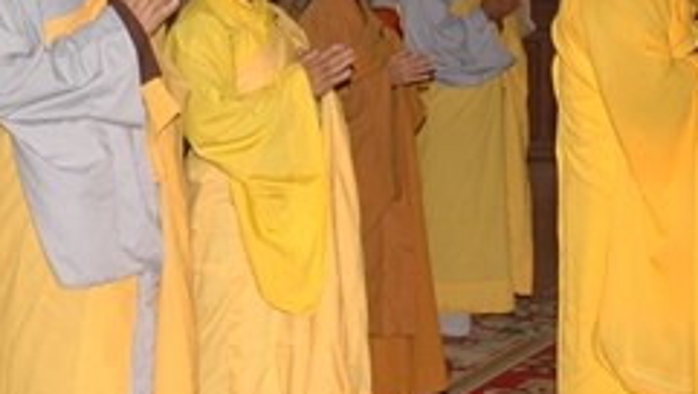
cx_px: 67
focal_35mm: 75
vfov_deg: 15.5
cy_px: -81
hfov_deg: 27.2
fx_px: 1389
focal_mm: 18
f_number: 5
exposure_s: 1/100
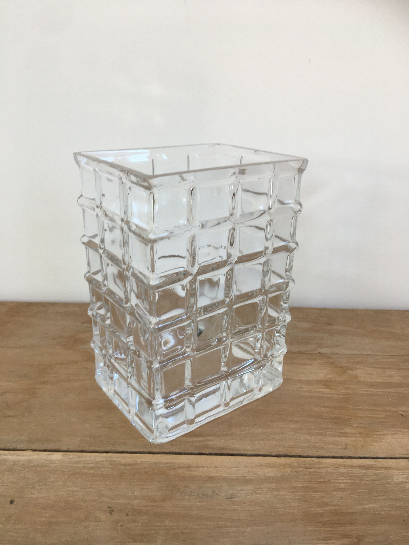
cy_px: 272
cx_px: 204
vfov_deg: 61.7
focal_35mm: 29
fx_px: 457
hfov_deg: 48.2
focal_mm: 4.15
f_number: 2.2
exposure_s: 1/50
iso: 32
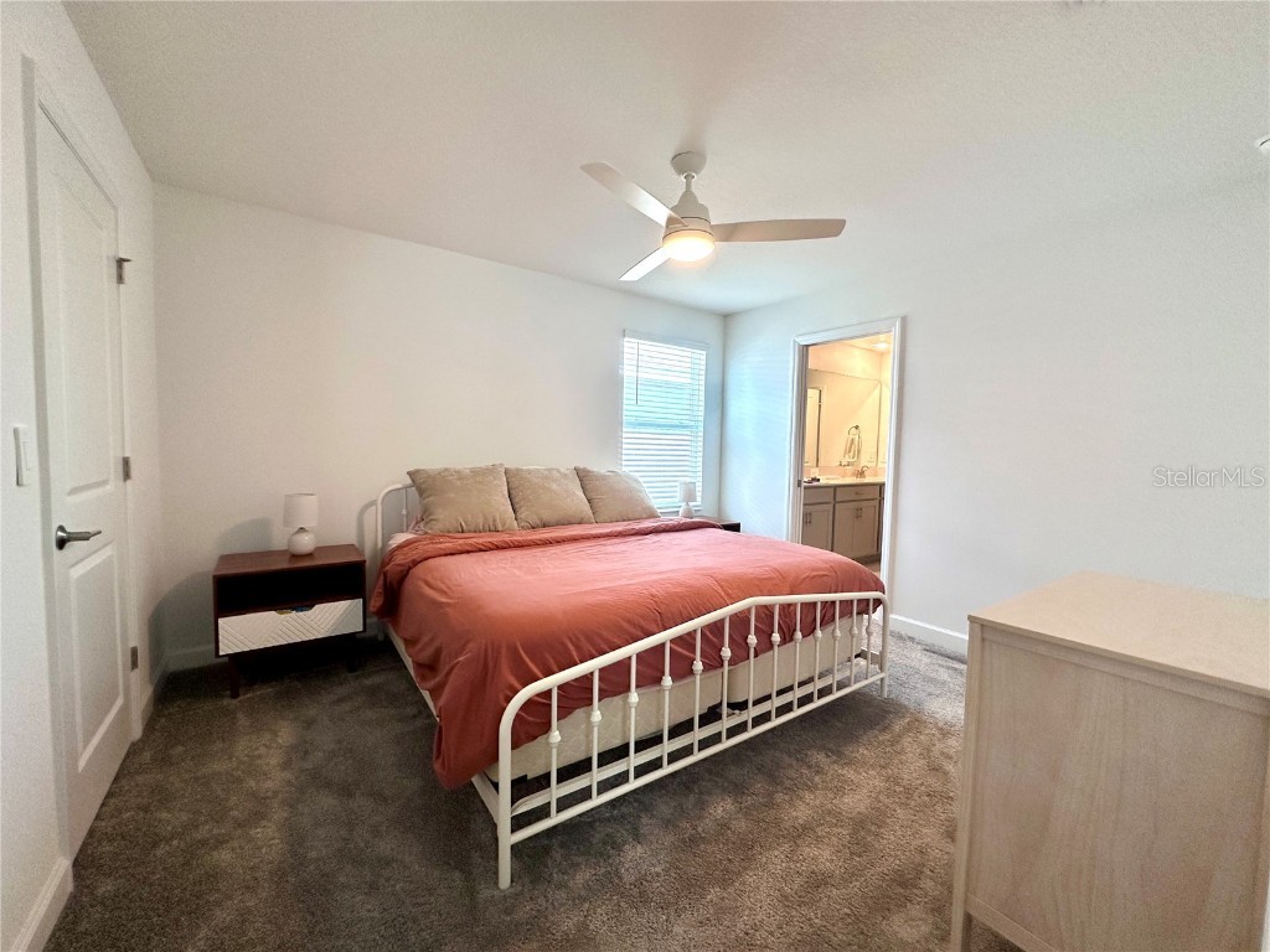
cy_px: 476
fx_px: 514
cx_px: 635
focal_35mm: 14
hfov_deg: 102.1
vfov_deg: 85.7
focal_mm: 2.22
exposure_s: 1/120
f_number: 2.2
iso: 125
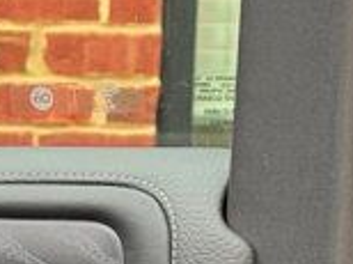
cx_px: -566
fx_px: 3258
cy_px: 356
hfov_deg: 5.9
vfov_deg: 4.6
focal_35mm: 320
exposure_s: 1/102
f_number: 1.78
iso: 100
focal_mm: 6.76
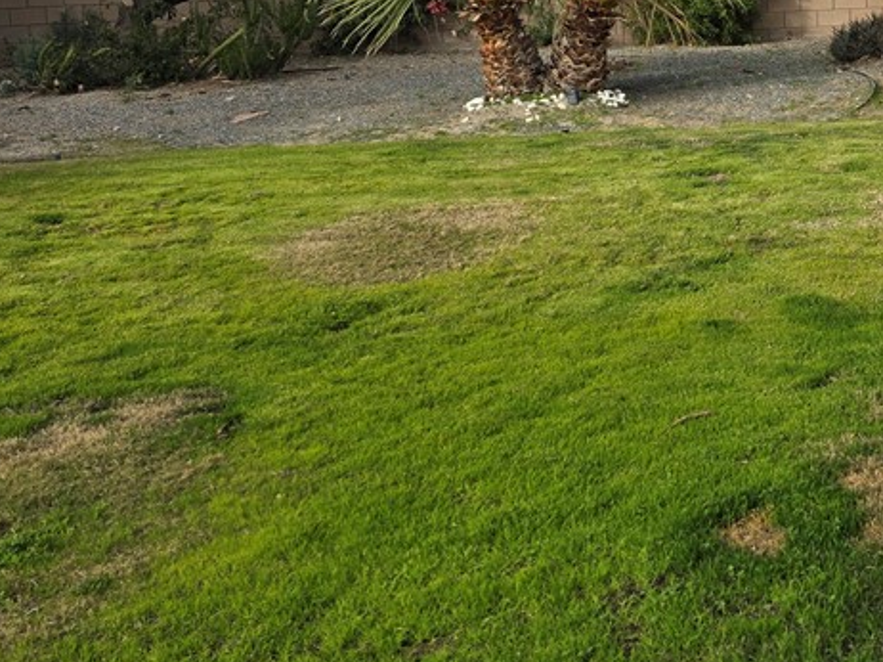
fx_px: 1300
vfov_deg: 27.1
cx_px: 856
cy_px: 19
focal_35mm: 51
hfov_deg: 34.5
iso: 12
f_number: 1.7
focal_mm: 6.3
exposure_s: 1/705
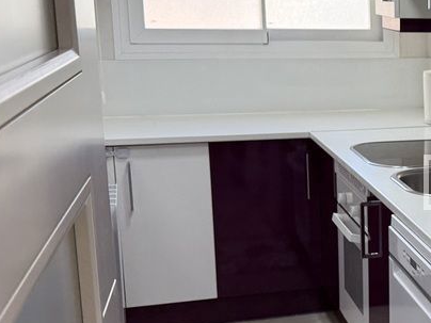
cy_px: 183
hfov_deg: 23.2
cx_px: 534
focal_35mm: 76
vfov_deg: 19.4
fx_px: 946
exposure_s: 1/100
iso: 64
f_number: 1.78
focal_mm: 6.76
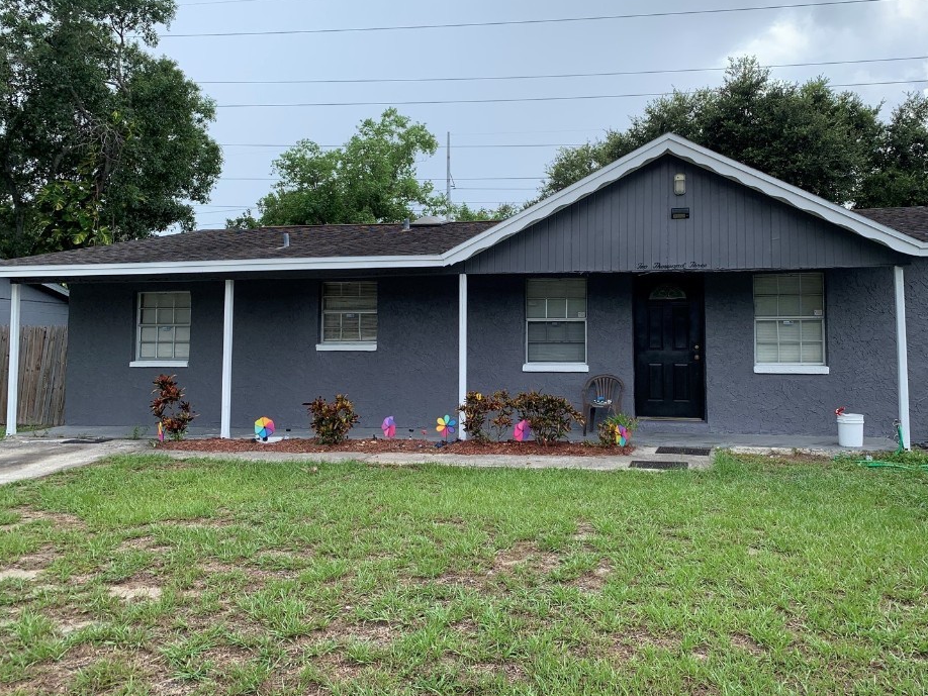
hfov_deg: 61.5
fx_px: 778
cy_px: 318
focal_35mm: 29
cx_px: 511
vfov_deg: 48.2
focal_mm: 4.25
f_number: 1.8
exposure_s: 1/1190
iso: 25
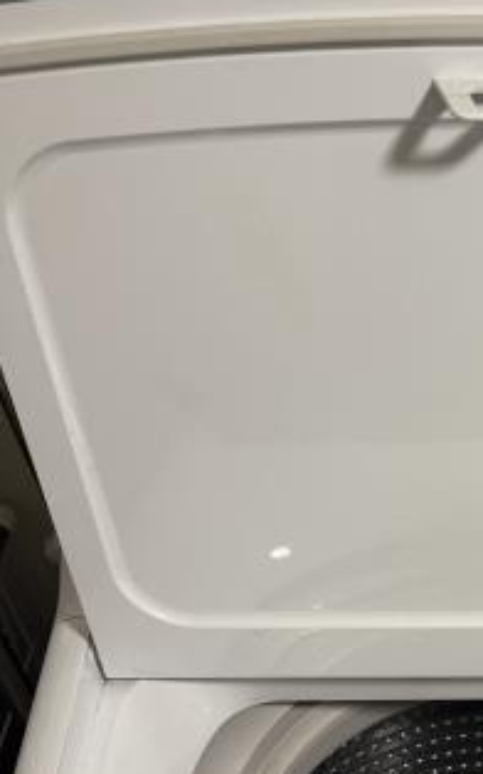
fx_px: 1138
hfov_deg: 22.9
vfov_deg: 35.6
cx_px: 495
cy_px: 680
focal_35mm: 54
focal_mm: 6.76
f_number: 1.78
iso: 200
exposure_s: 1/50
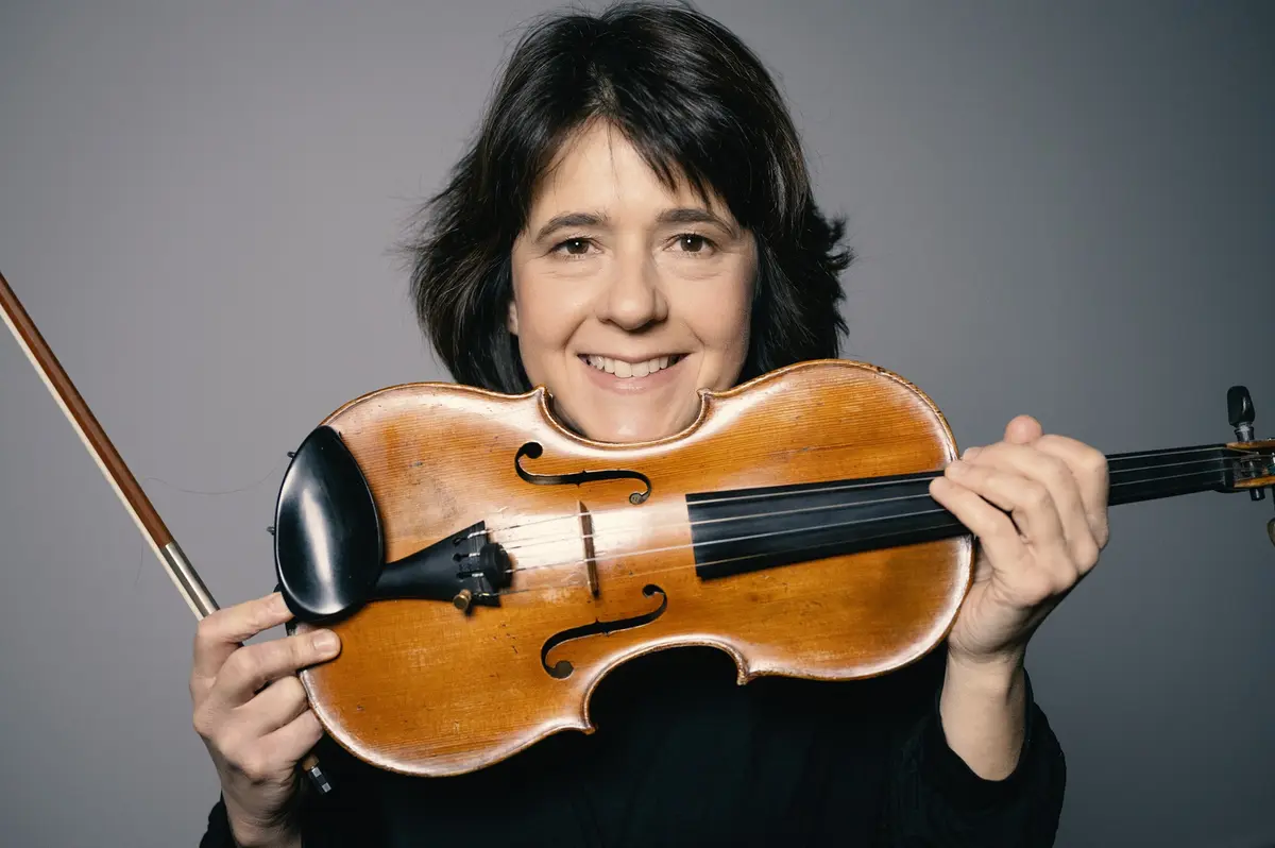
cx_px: 638
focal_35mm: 50
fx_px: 1769
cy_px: 424
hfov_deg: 39.6
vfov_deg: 26.9
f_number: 2.8
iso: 3200
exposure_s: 1/320
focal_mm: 50
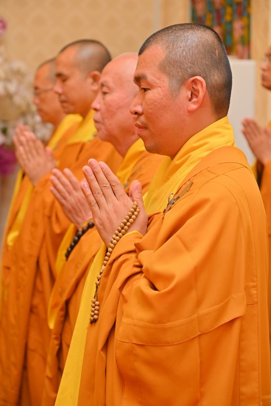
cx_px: 136
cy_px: 203
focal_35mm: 82
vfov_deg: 24.8
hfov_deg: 16.6
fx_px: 926
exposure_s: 1/125
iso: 1250
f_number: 5
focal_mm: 82
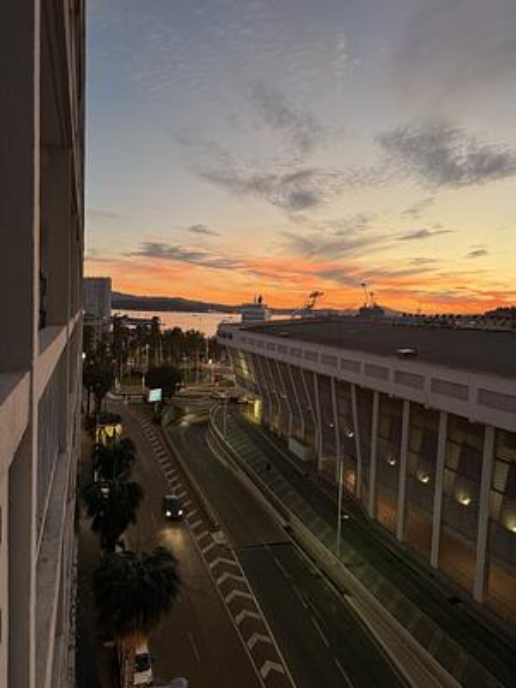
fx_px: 477
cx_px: 258
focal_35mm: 24
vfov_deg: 71.6
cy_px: 344
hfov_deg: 56.8
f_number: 1.78
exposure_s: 1/121
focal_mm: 6.76
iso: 200
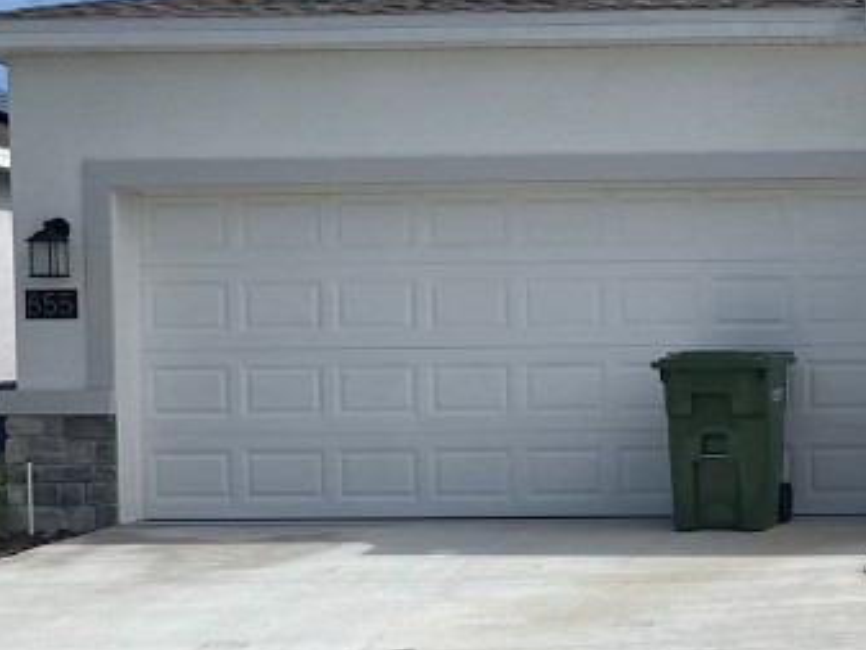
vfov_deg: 18.6
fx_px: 1977
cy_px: 421
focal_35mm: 79
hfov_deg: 23.0
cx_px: 1000
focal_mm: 5.1
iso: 50
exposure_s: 1/6494
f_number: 1.6
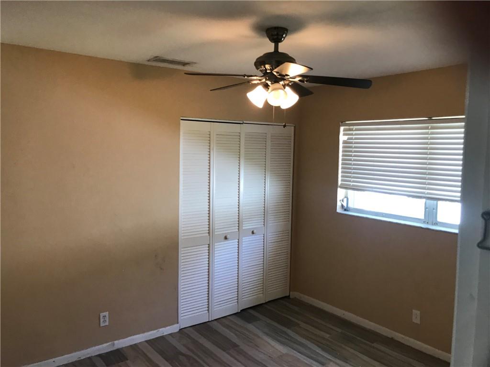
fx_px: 396
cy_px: 184
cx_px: 245
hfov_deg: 63.4
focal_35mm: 28
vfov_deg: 49.7
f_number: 1.8
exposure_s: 1/30
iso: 32
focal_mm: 3.99
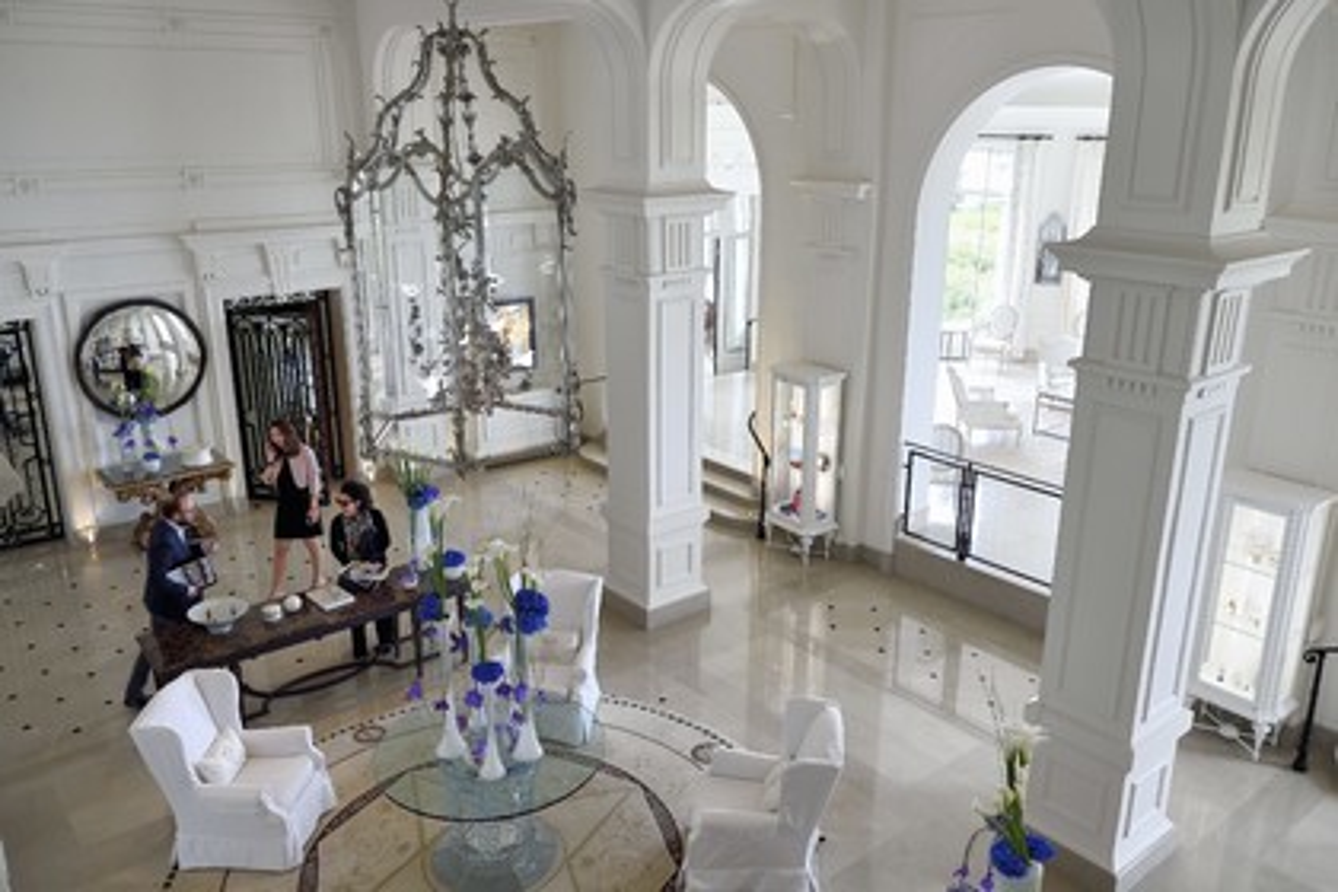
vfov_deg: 45.0
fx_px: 1078
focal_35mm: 29
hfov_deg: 63.7
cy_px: 446
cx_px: 669
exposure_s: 1/60
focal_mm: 29
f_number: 6.3
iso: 400
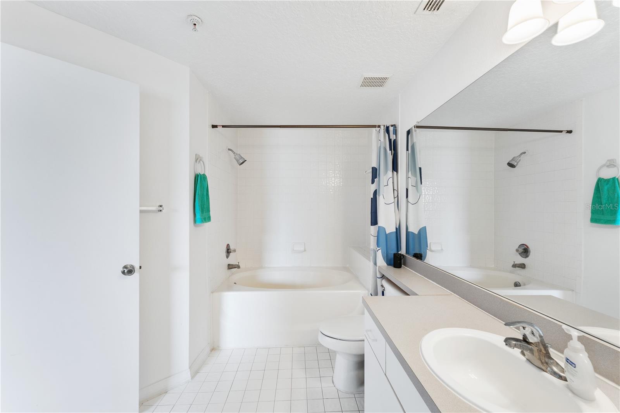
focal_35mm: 14
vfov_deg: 81.2
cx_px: 310
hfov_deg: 104.3
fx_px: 241
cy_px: 206
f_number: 8
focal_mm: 14
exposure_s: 1/8
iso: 320
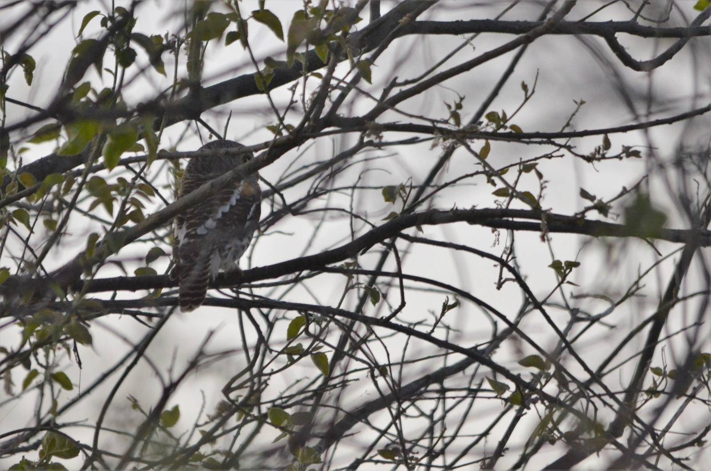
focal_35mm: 750
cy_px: 236
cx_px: 356
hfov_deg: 2.8
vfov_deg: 1.8
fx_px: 14783
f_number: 6.3
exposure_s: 1/80
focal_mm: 500
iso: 2500
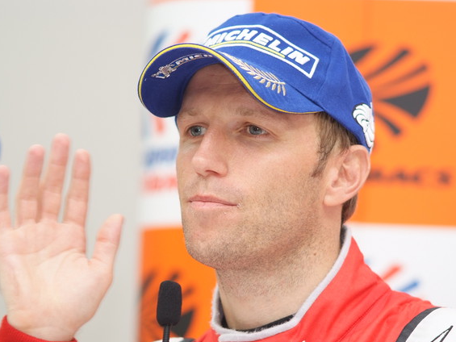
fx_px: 4361
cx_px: 269
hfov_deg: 6.0
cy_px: 193
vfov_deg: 4.5
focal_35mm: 331
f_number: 2.8
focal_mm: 180
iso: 400
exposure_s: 1/125
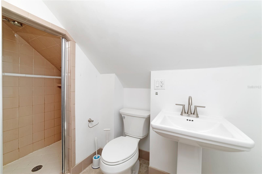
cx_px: 131
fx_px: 109
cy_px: 87
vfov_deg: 77.3
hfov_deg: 100.4
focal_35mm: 15
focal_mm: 15
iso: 400
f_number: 13
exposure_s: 1/20
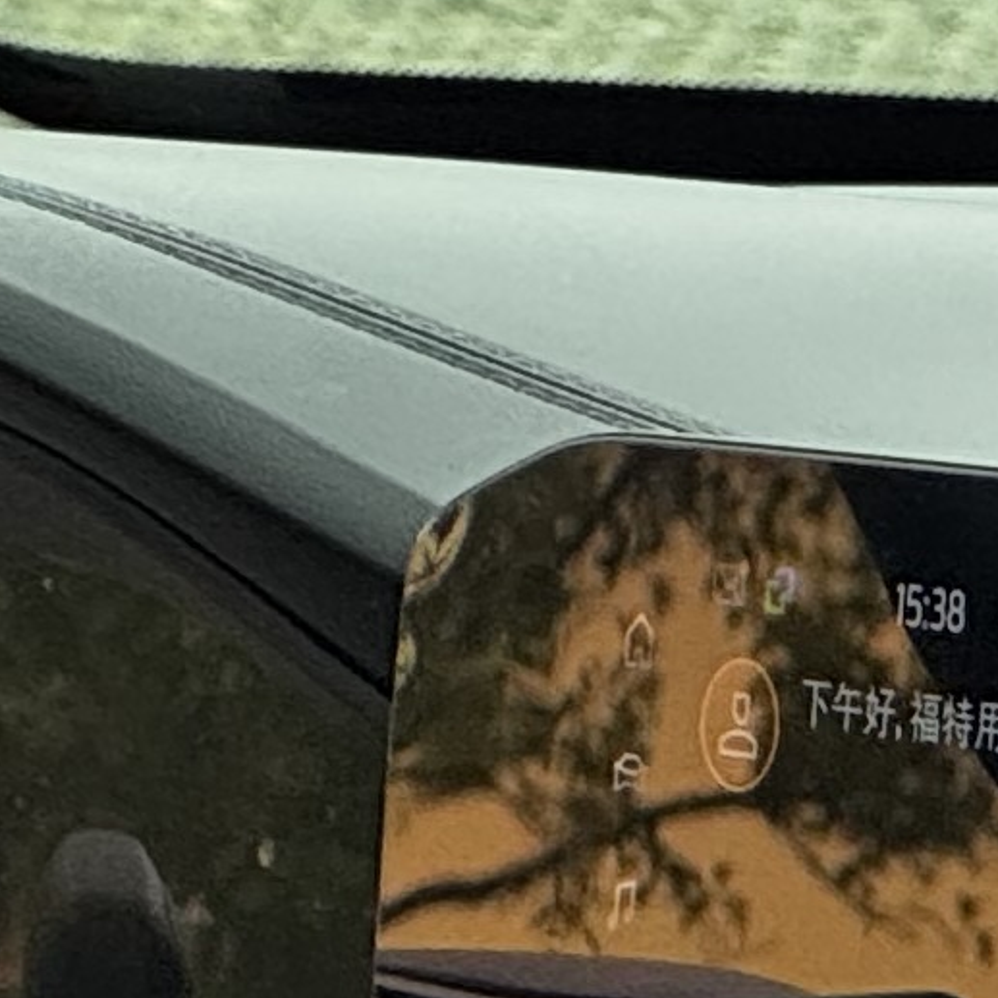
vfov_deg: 3.3
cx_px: 2718
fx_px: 17320
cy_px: 1152
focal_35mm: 531
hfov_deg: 3.2
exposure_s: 1/99
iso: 160
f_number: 2.8
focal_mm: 9
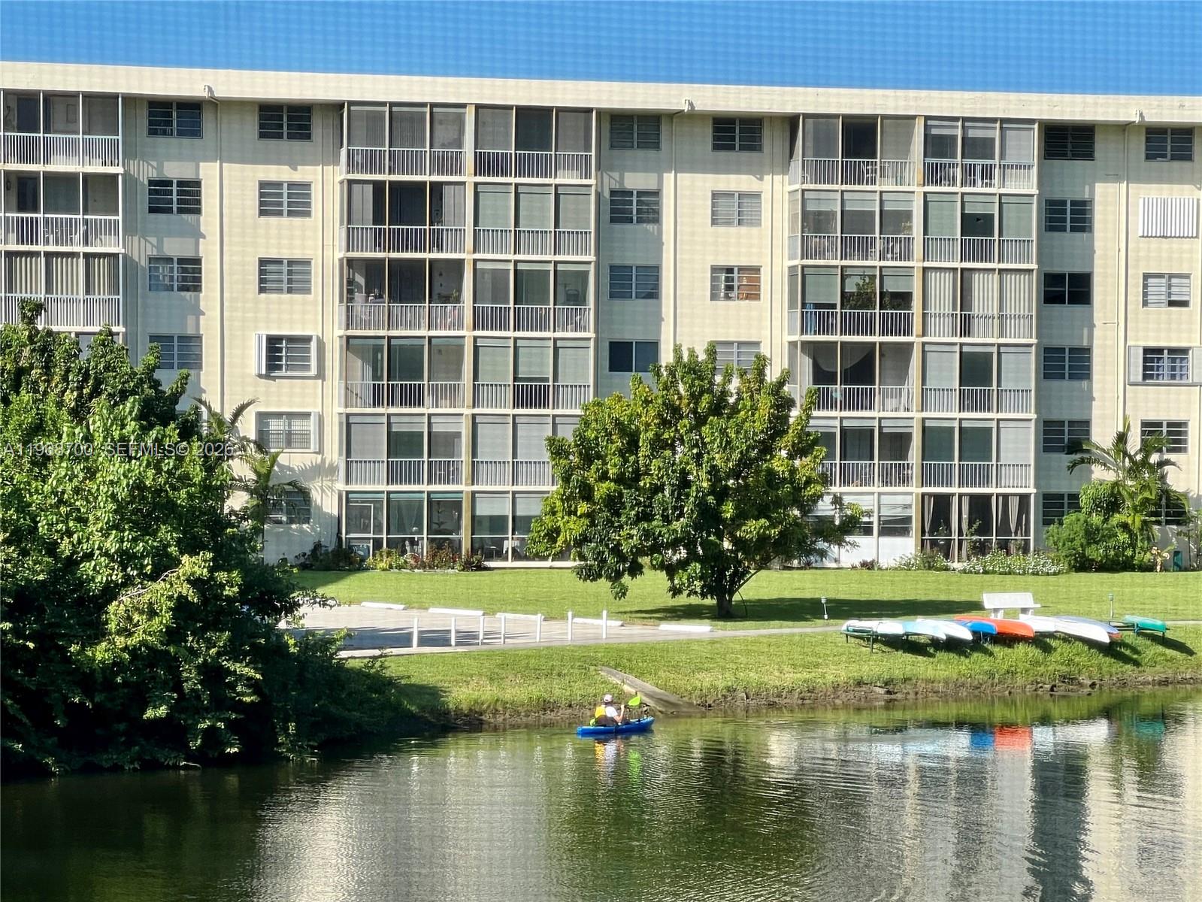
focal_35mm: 77
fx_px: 2674
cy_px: 451
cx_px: 601
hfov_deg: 25.3
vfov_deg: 19.1
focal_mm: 9
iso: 32
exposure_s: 1/488
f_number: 2.8
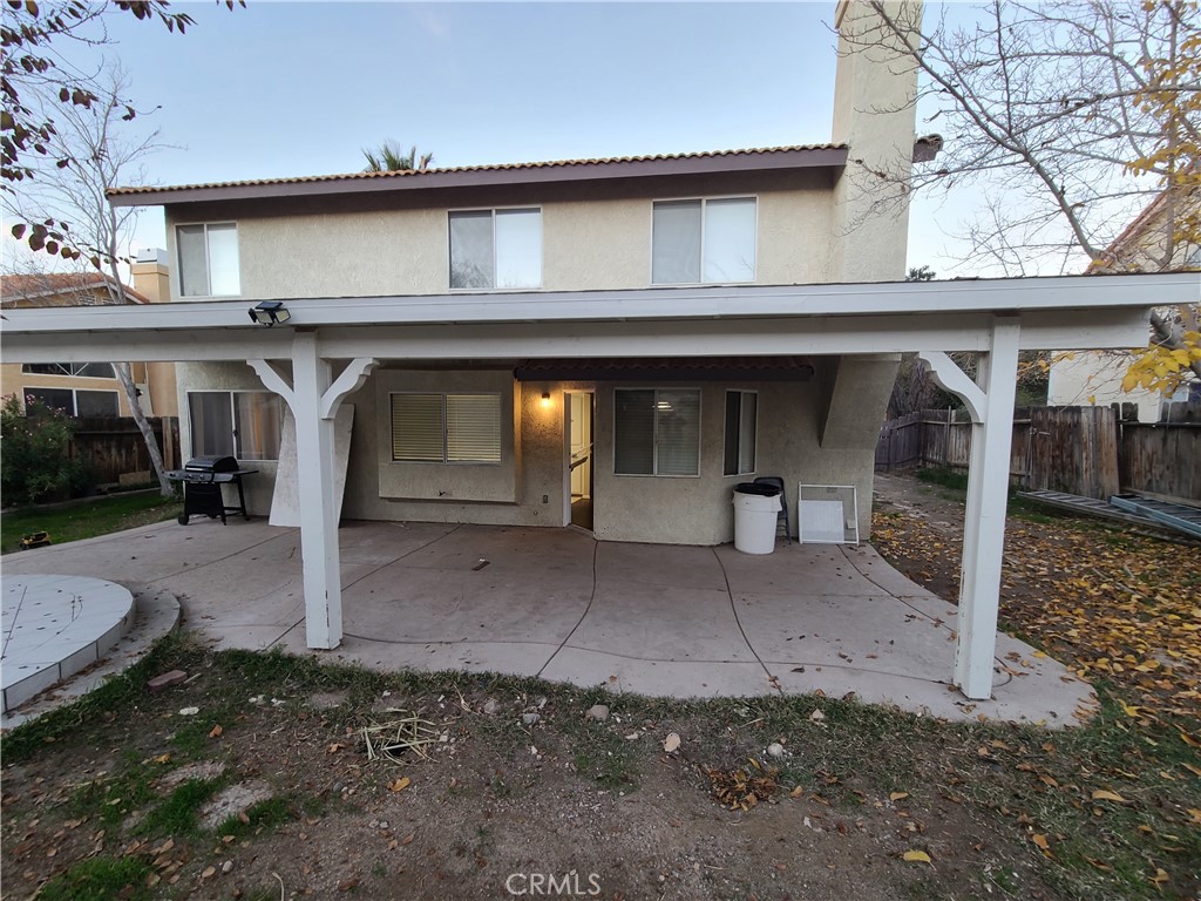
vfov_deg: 89.9
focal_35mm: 13
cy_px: 450
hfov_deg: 106.2
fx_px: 451
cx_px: 600
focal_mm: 2.2
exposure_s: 1/60
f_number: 2.2
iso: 80
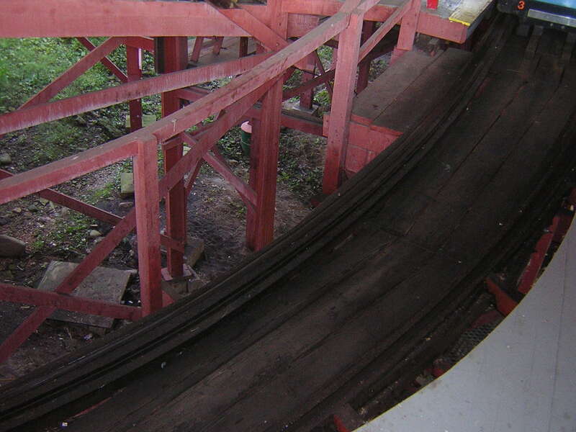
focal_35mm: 36
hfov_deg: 51.4
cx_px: 288
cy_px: 216
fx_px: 599
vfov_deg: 39.7
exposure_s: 1/60.1
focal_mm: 4.7
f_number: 2.6
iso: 400
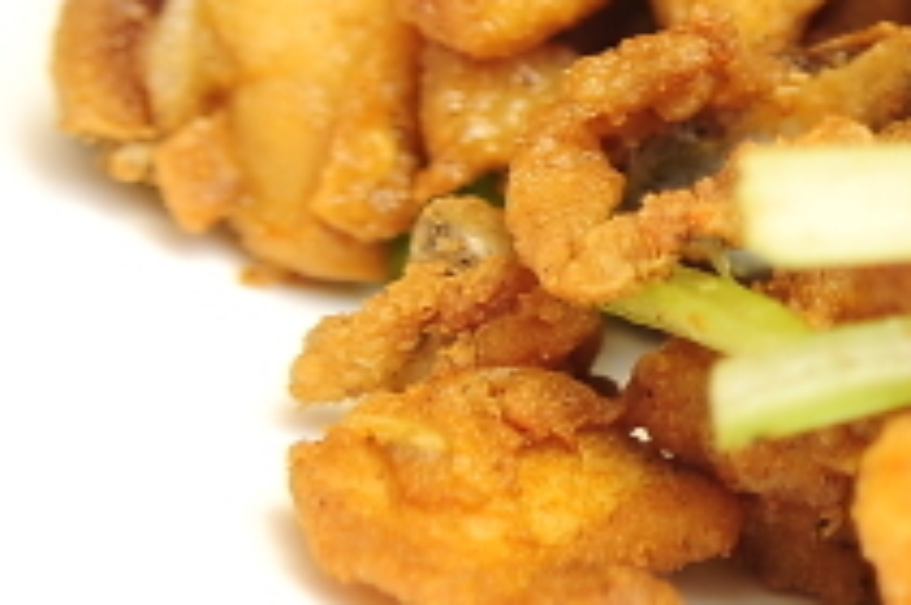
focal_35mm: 189
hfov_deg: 10.0
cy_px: -216
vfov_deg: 7.2
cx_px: 1917
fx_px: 4775
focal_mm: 26
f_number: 3.2
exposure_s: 1/100
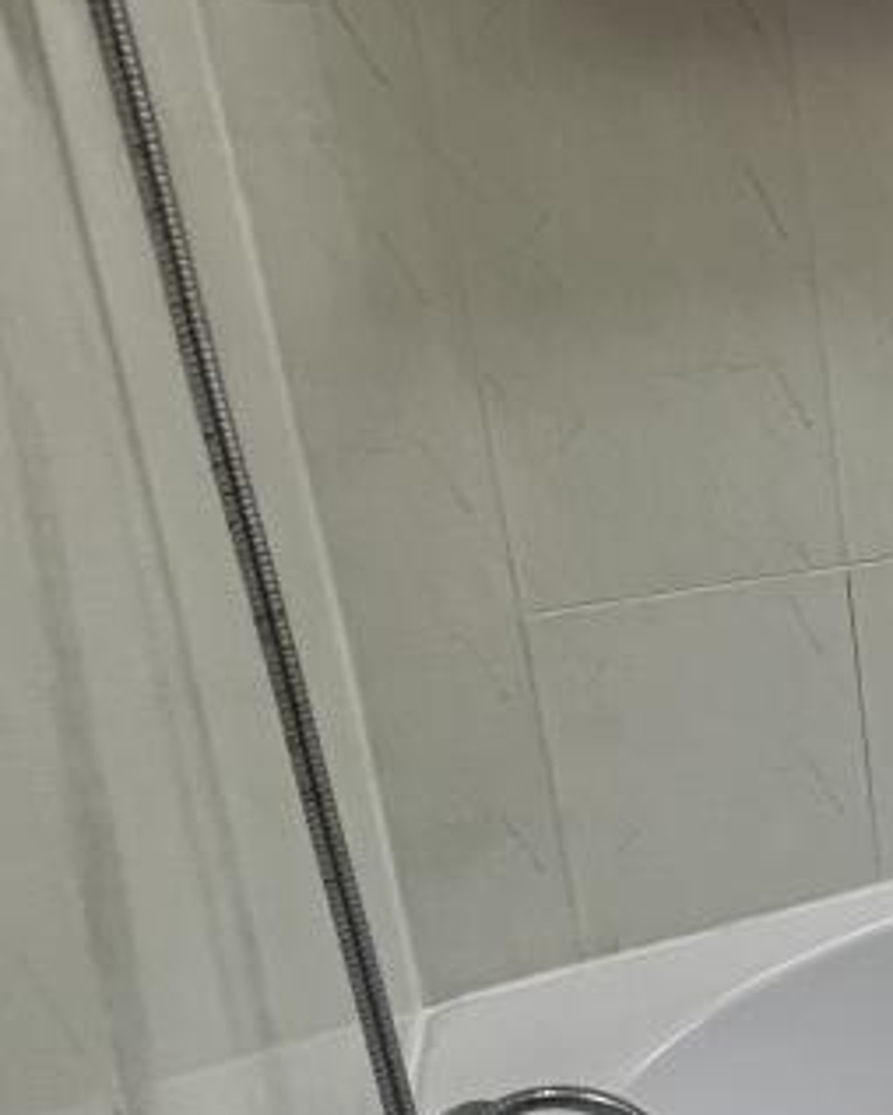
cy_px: 429
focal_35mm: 41
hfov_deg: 25.3
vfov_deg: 44.5
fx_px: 1353
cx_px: 1406
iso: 250
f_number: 1.8
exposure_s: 1/100
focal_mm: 1.57
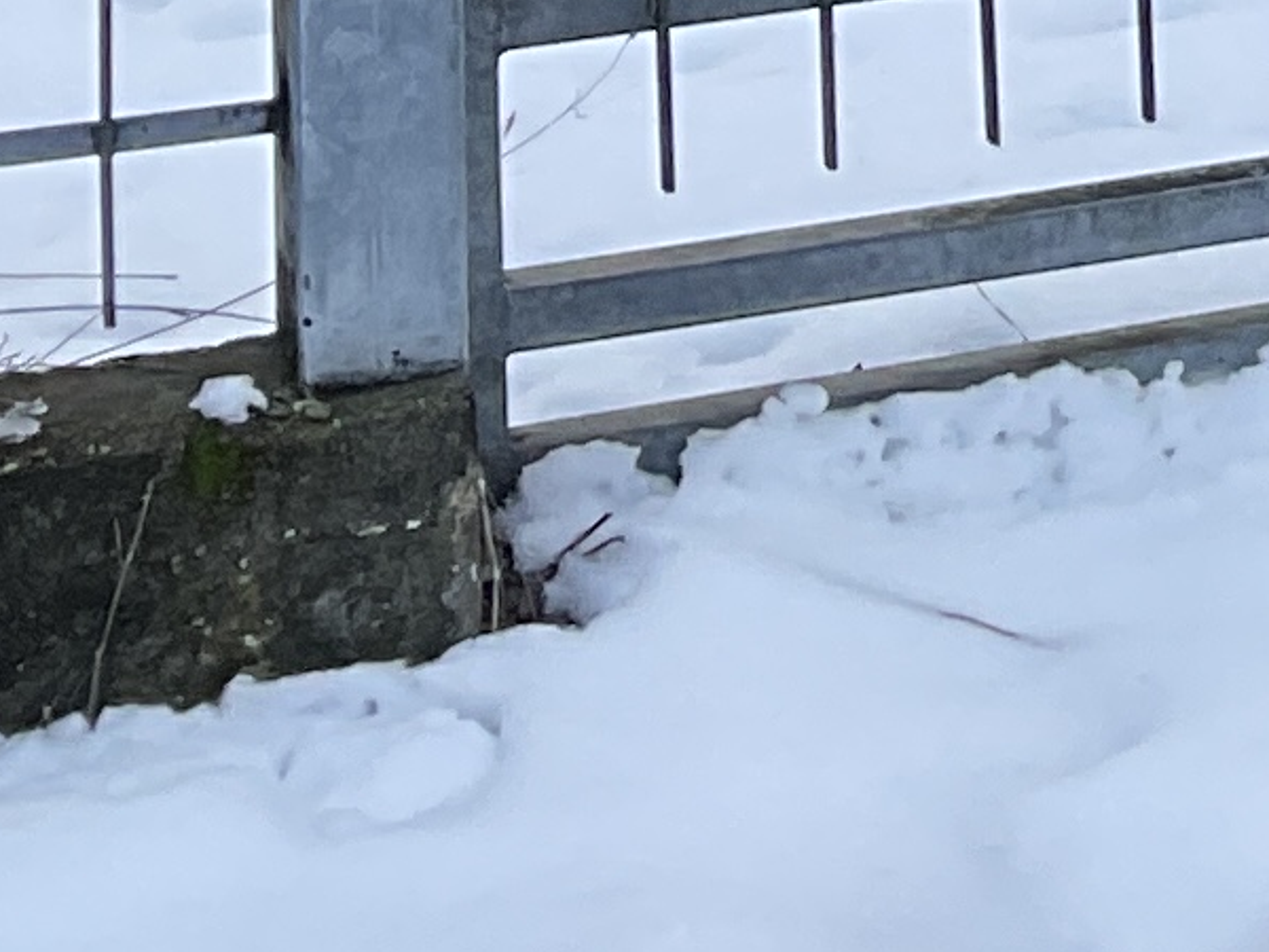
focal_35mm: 195
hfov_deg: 9.3
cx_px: 2828
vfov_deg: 6.9
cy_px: -1915
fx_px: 7149
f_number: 1.8
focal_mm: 3
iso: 16
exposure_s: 1/432
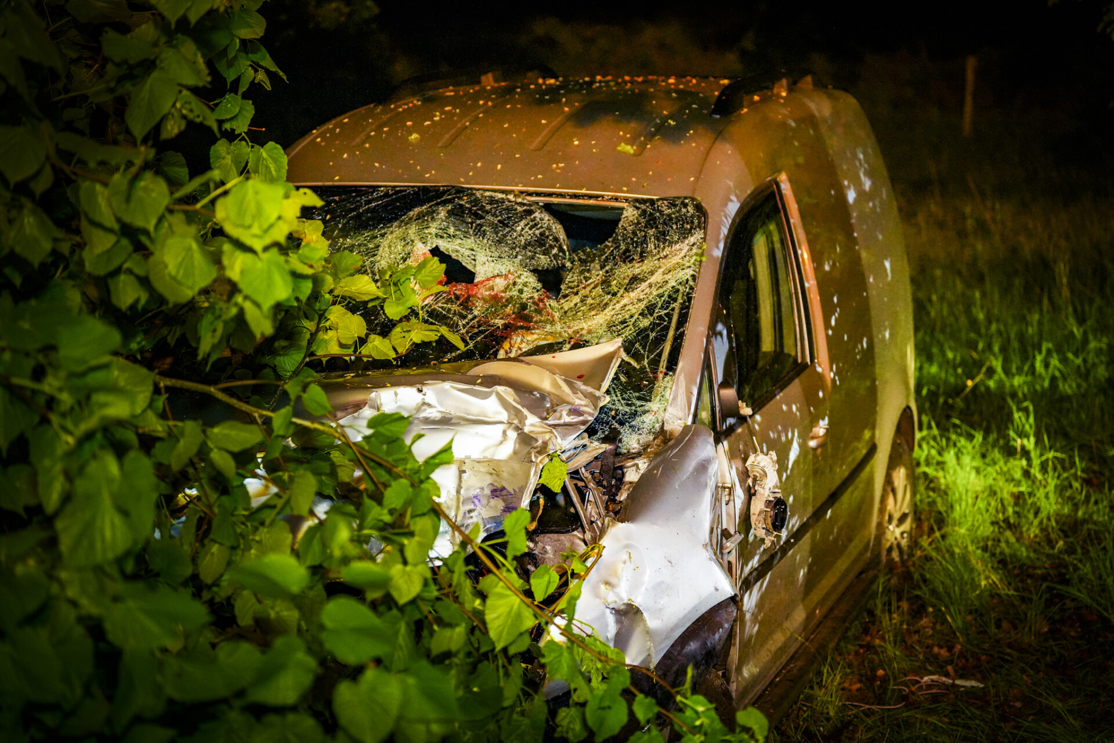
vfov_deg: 19.5
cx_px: 557
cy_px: 372
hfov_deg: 28.8
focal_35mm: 70
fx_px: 2166
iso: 6400
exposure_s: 1/30
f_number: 2.8
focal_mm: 70
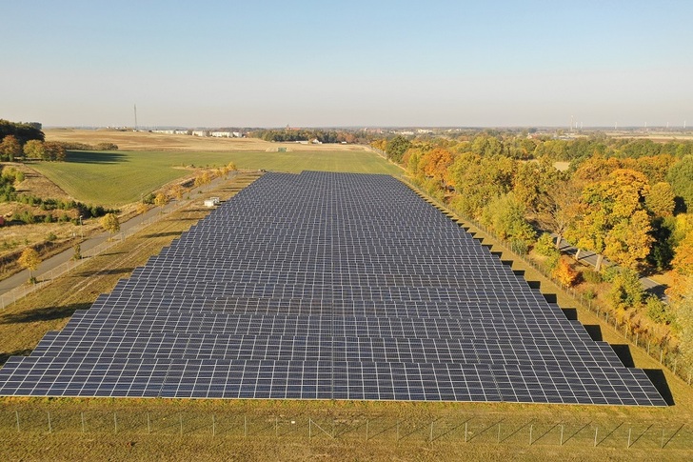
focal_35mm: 28
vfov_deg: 46.4
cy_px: 231
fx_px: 539
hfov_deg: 65.5
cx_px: 346
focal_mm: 10.26
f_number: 5
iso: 100
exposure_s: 1/320
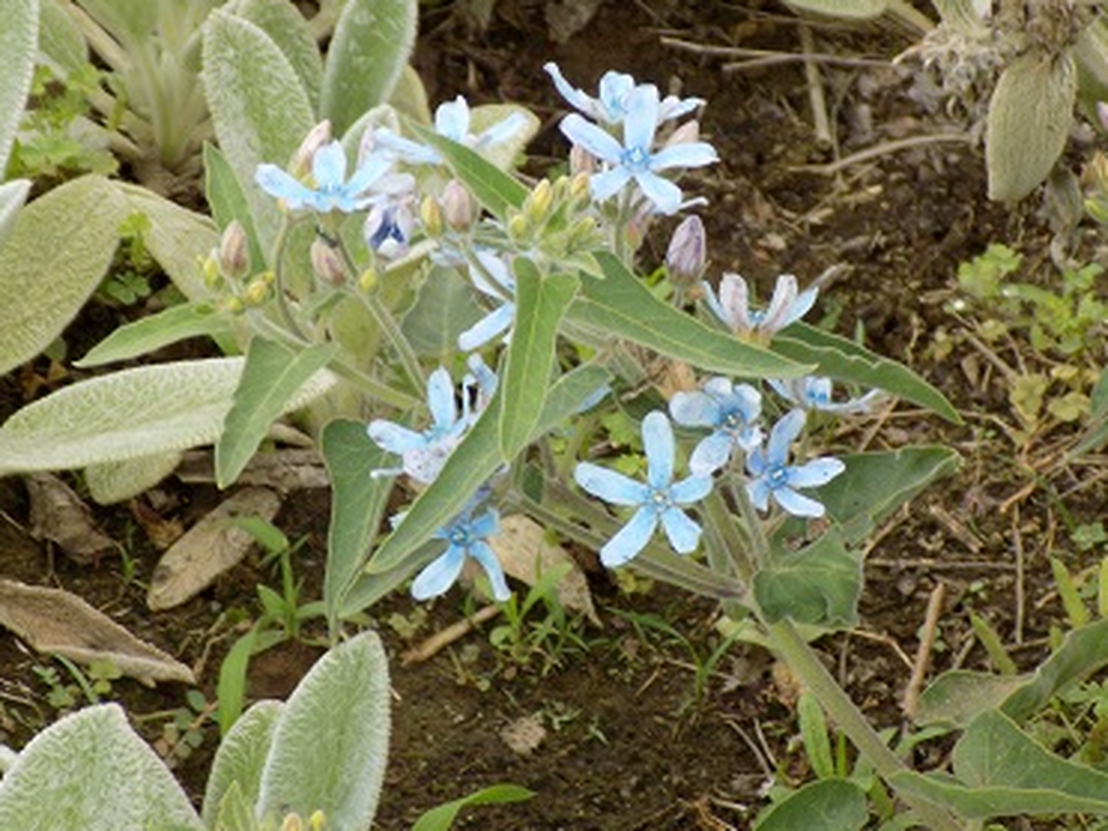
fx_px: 7872
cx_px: 612
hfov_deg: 8.1
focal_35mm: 246
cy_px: 323
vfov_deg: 6.0
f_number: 5.4
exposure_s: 1/30
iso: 80
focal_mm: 33.7
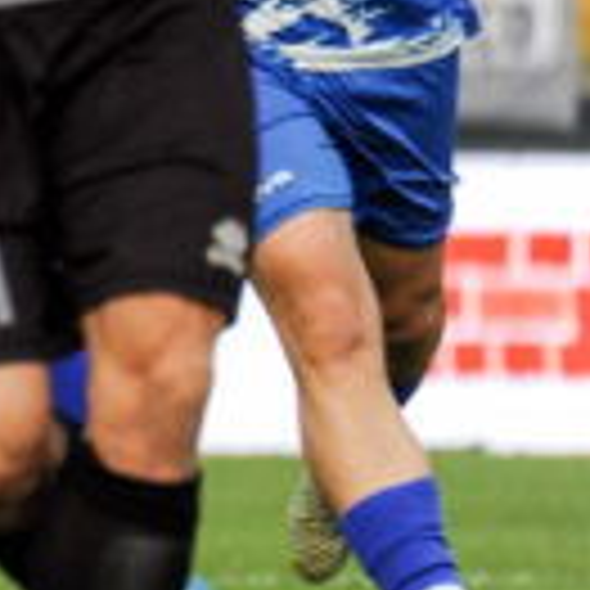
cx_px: -1036
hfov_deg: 0.9
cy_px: -144
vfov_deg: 0.9
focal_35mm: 1888
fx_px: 36407
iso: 1000
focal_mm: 400
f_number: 6.3
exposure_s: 1/800
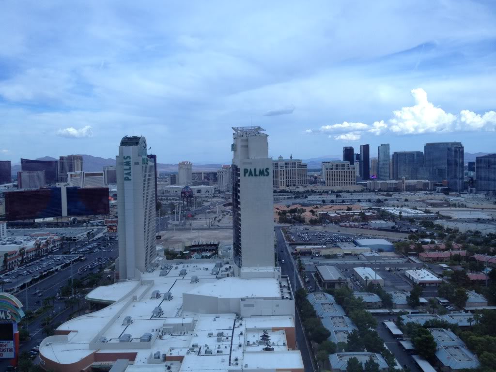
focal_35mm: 35
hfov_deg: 52.6
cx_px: 248
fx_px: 502
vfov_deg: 40.7
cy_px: 186
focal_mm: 4.3
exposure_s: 1/343
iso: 64
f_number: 2.4
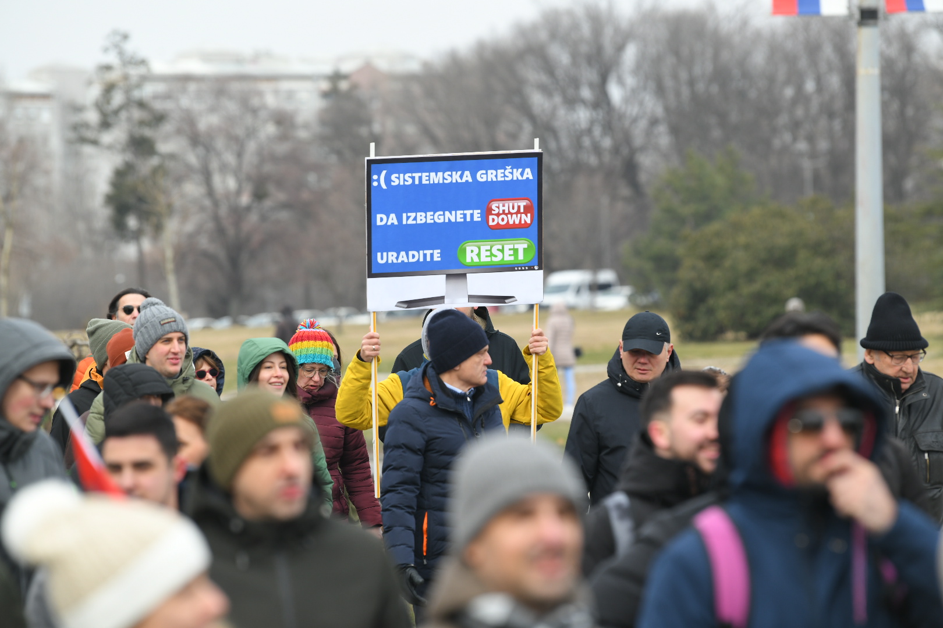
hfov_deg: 10.3
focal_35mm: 200
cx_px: 472
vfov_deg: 6.9
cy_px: 314
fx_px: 5238
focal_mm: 200
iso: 400
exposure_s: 1/1000
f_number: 4.5
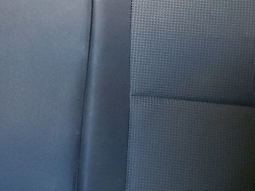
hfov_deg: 25.2
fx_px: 538
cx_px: -11
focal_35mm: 73
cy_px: 50
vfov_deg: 20.0
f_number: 1.5
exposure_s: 1/24
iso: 298
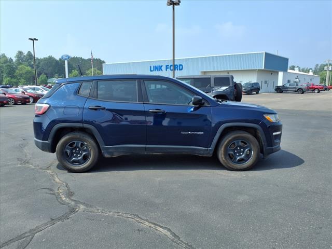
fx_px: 259
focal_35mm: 27
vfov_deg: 51.4
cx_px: 166
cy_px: 124
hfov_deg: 65.3
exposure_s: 1/1429
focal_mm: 3.58
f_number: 1.9
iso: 40
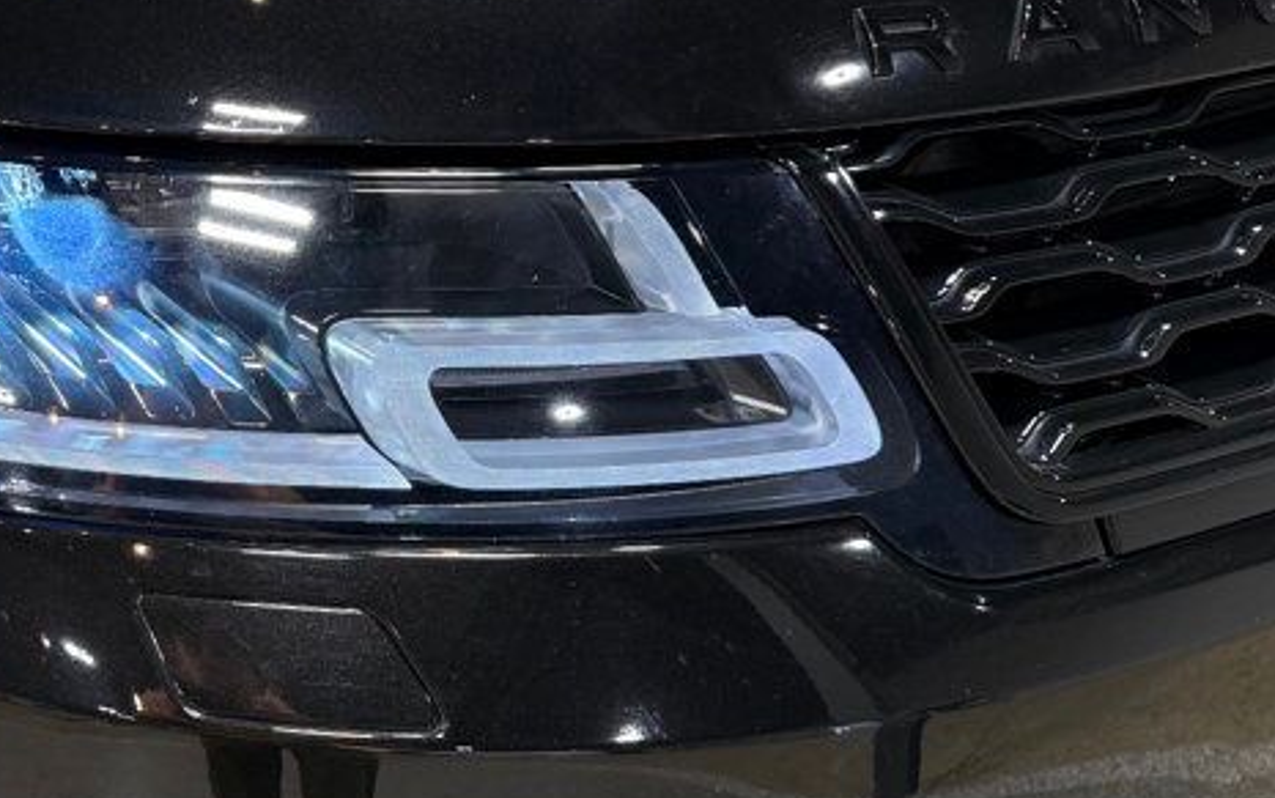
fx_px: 1947
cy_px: 222
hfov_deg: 34.0
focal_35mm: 56
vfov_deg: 23.0
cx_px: 93
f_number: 1.78
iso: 160
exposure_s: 1/166
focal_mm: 6.76
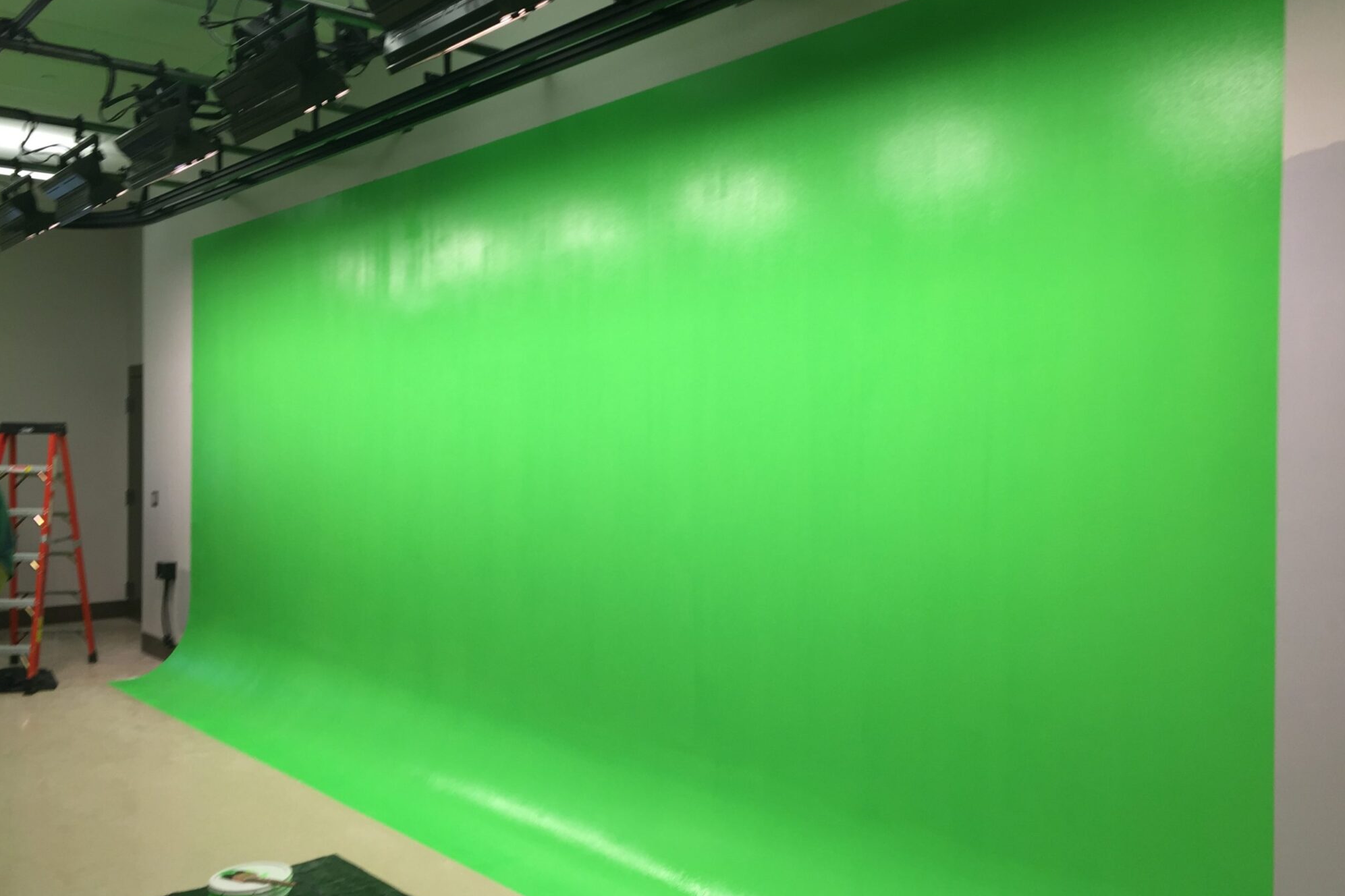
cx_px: 689
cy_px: 448
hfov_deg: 60.3
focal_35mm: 31
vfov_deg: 42.3
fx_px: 1158
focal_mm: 4.15
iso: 32
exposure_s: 1/60
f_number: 2.2
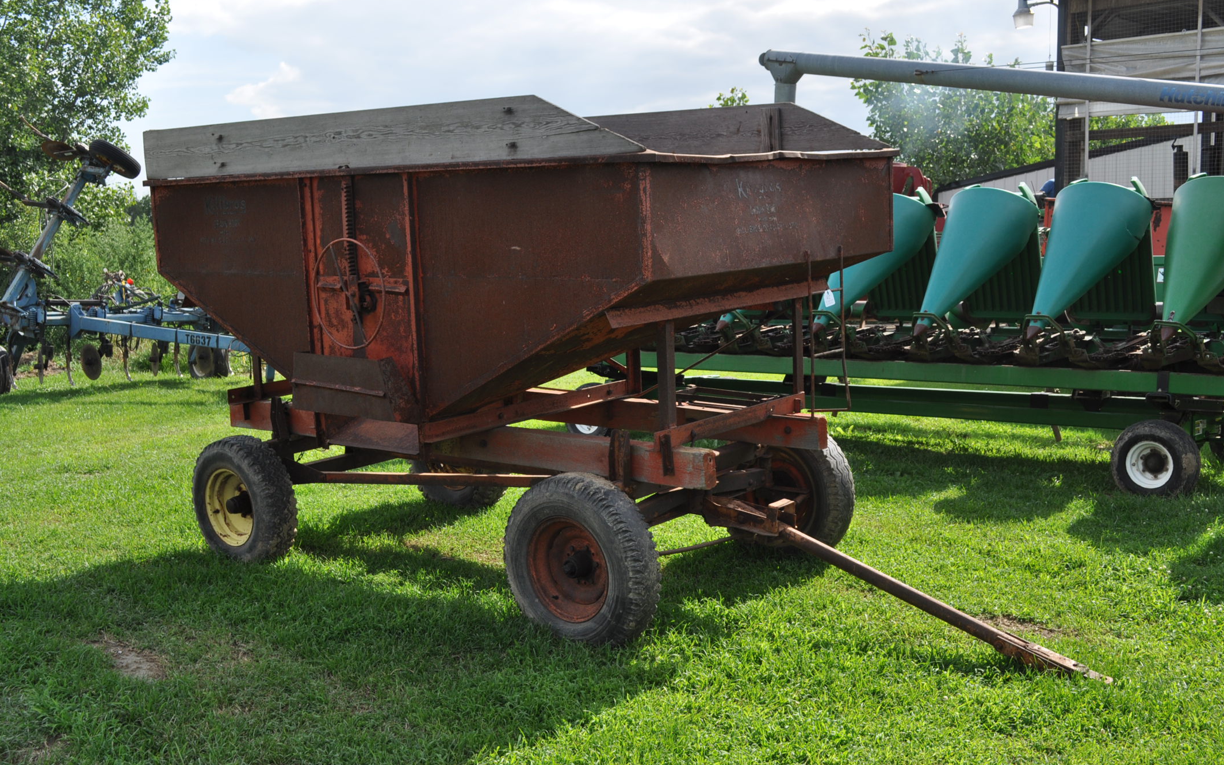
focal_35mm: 40
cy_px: 392
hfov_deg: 49.3
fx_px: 1334
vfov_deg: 32.0
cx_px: 614
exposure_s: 1/250
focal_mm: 26
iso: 200
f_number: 8
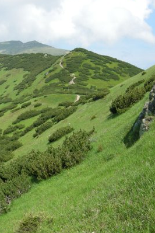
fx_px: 387
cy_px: 133
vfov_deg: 33.4
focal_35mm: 60
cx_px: 79
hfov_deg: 22.6
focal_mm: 7.5
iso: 100
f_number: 6.1
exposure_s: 1/289
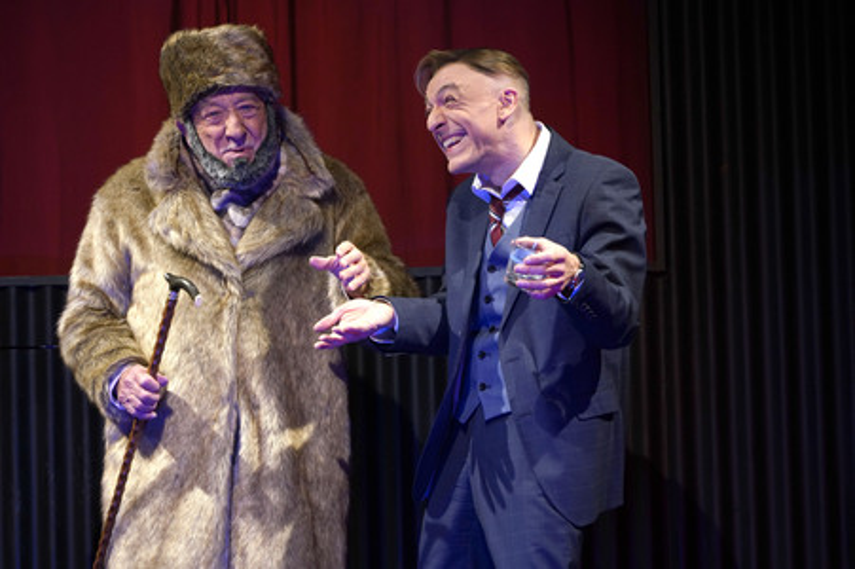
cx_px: 428
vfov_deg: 7.4
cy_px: 284
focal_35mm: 185
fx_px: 4390
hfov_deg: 11.1
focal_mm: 185
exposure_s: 1/250
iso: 2000
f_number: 5.6
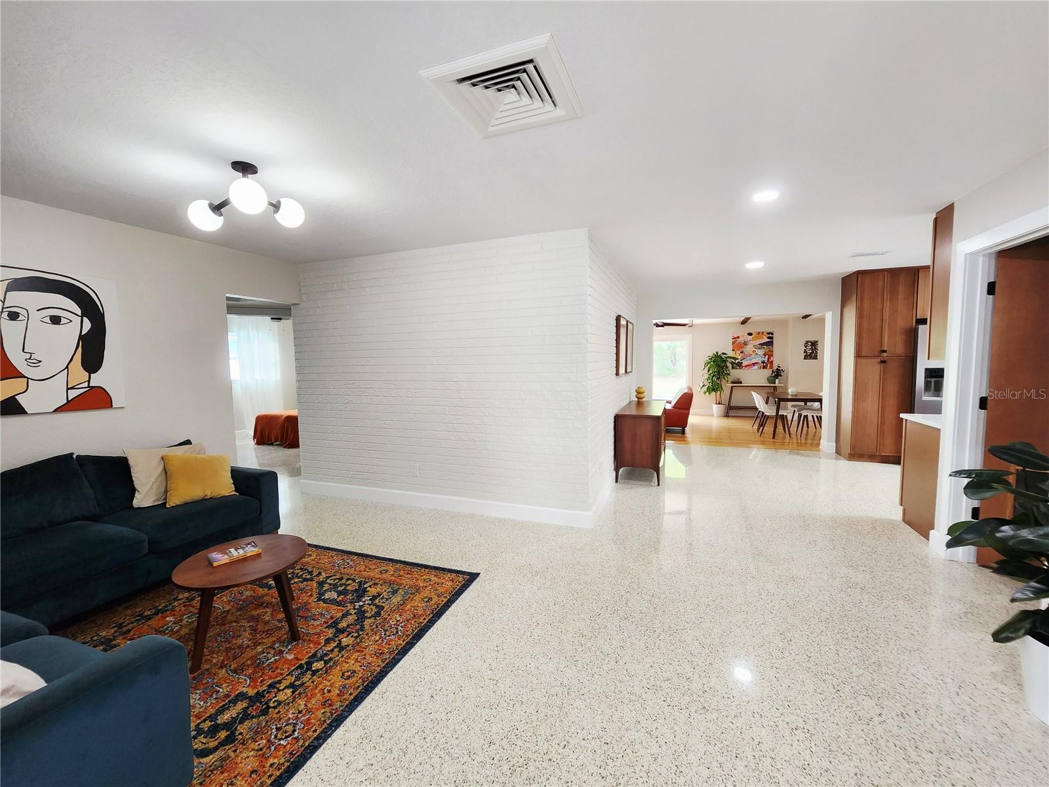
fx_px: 394
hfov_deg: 106.2
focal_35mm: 13
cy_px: 394
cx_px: 524
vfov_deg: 89.9
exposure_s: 1/60.2
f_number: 2.2
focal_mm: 2.2
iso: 320
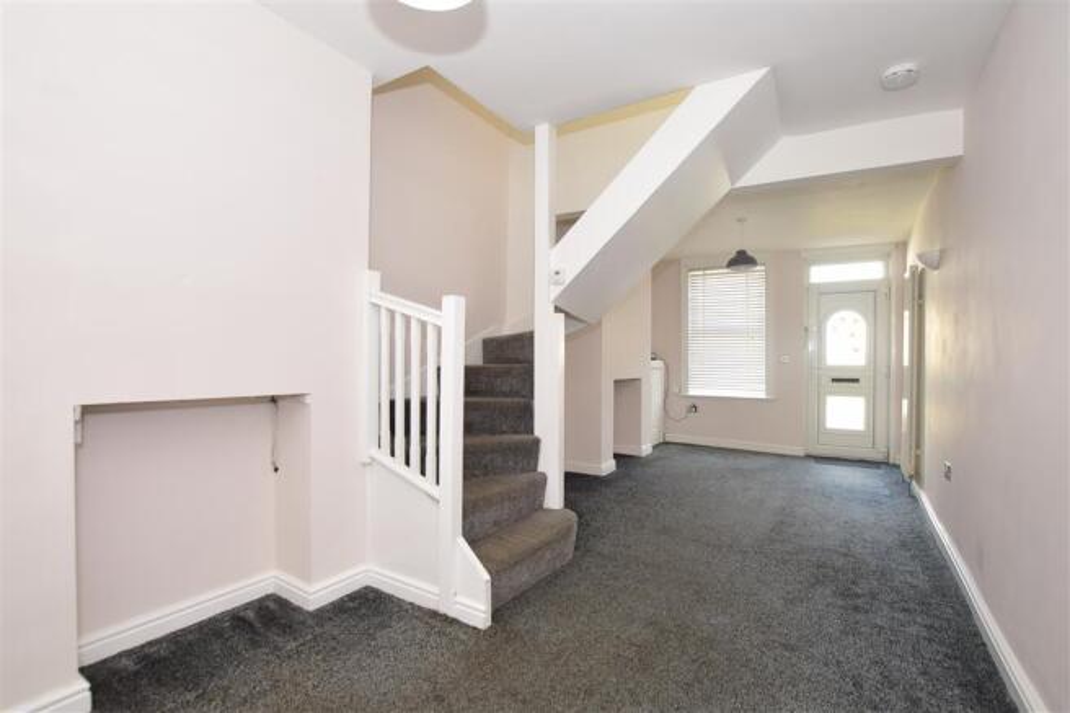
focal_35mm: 15
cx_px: 535
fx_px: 446
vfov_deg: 77.3
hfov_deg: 100.4
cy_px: 356
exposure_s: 1/13
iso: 400
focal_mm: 10
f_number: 7.1
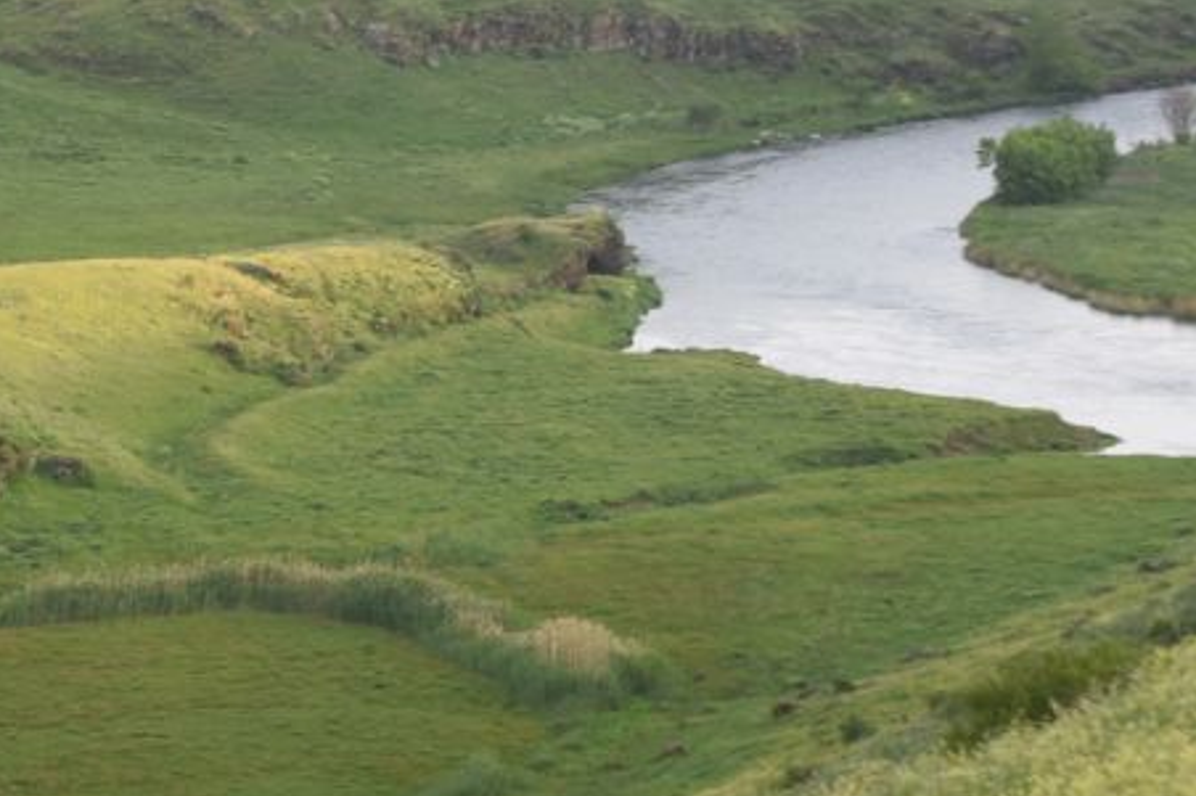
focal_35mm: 187
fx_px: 6210
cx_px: -466
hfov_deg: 10.7
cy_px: 81
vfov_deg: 7.3
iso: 800
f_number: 6.3
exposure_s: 1/125
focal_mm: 65
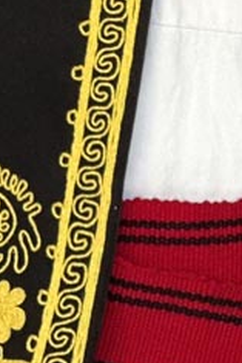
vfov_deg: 5.5
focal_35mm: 368
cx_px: 143
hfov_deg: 3.7
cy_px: -222
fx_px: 3705
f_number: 2.8
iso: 50
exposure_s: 1/121
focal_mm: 9
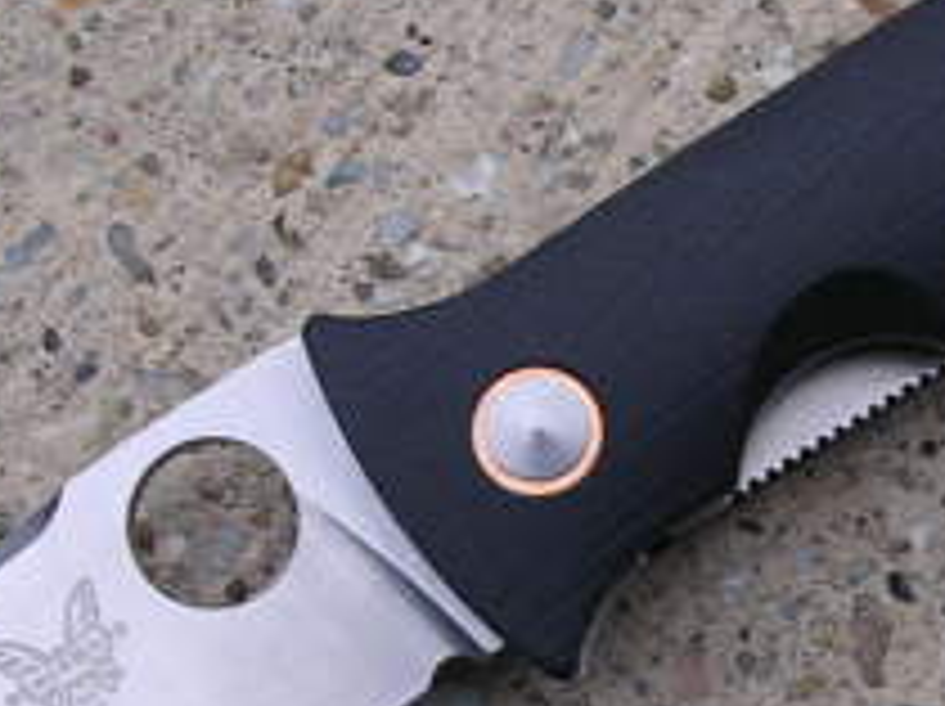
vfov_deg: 12.7
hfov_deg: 16.9
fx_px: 3163
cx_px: 724
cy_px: 585
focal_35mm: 116
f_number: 2.8
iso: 100
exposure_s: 1/306
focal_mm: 5.8
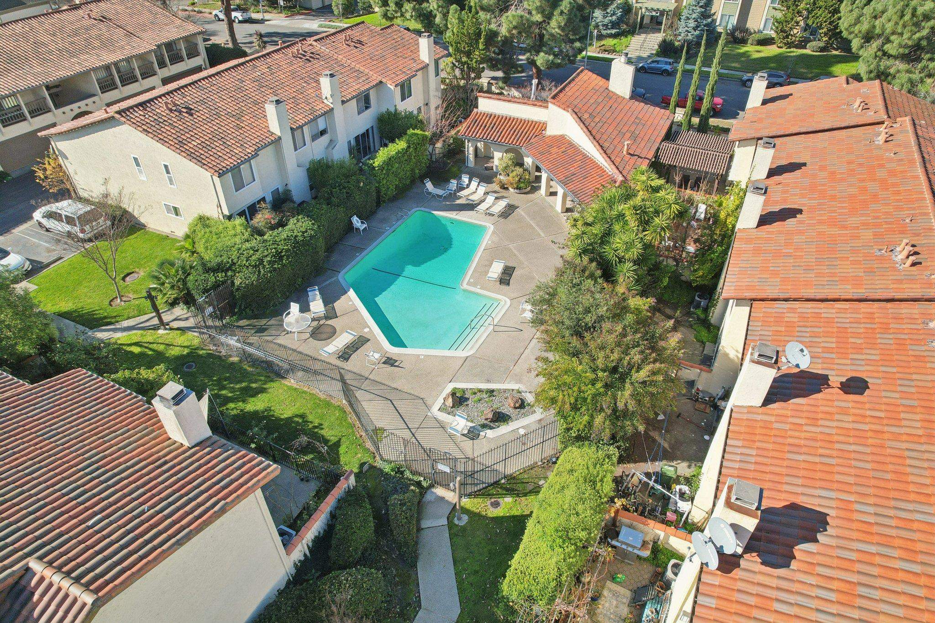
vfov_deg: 57.2
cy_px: 312
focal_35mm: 22
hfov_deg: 78.6
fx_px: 571
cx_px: 468
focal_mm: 8.4
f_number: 2.8
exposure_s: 1/160
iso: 100
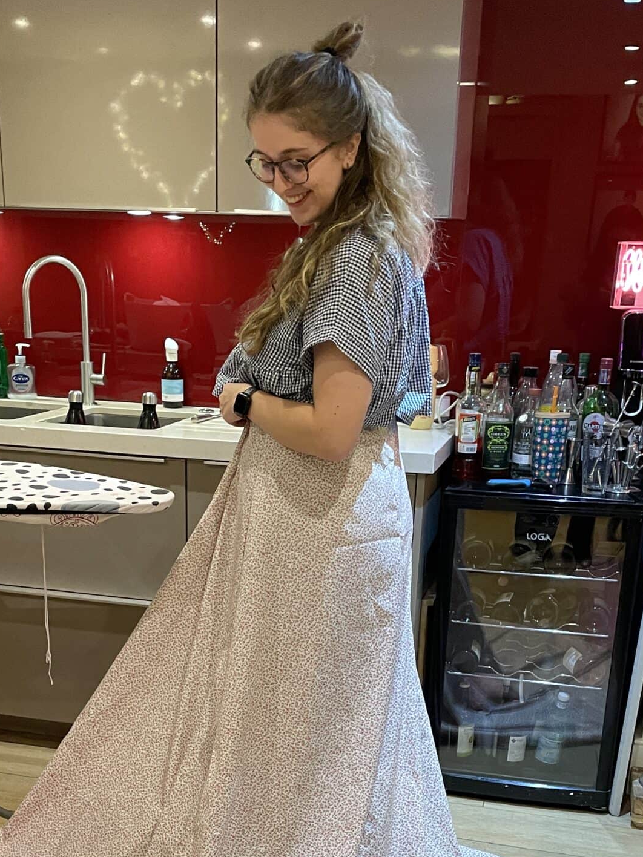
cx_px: 273
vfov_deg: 38.7
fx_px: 1164
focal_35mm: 47
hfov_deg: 30.8
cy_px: 698
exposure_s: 1/50
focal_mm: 4.2
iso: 250
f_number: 1.6
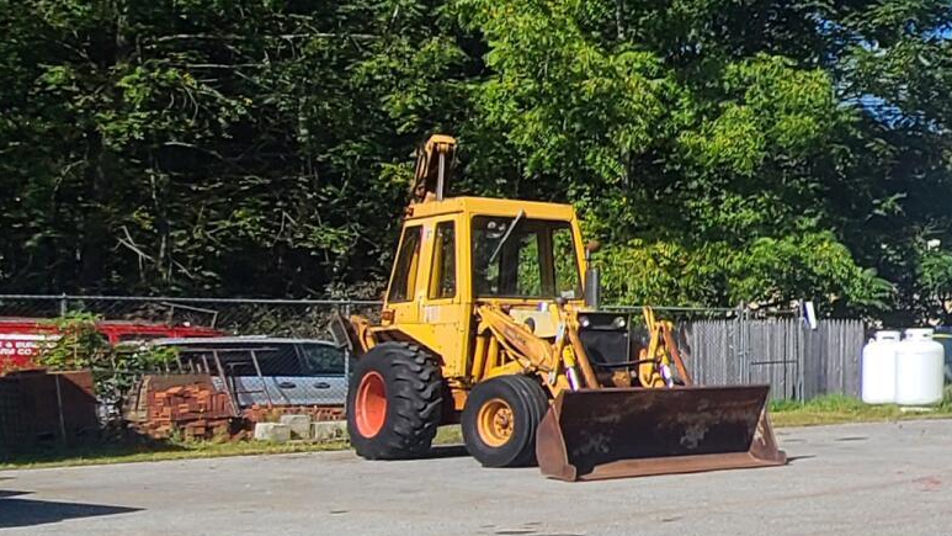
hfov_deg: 26.2
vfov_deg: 21.8
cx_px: 1469
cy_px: 262
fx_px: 1389
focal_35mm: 55
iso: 50
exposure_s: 1/1936
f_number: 2.2
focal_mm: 2.2
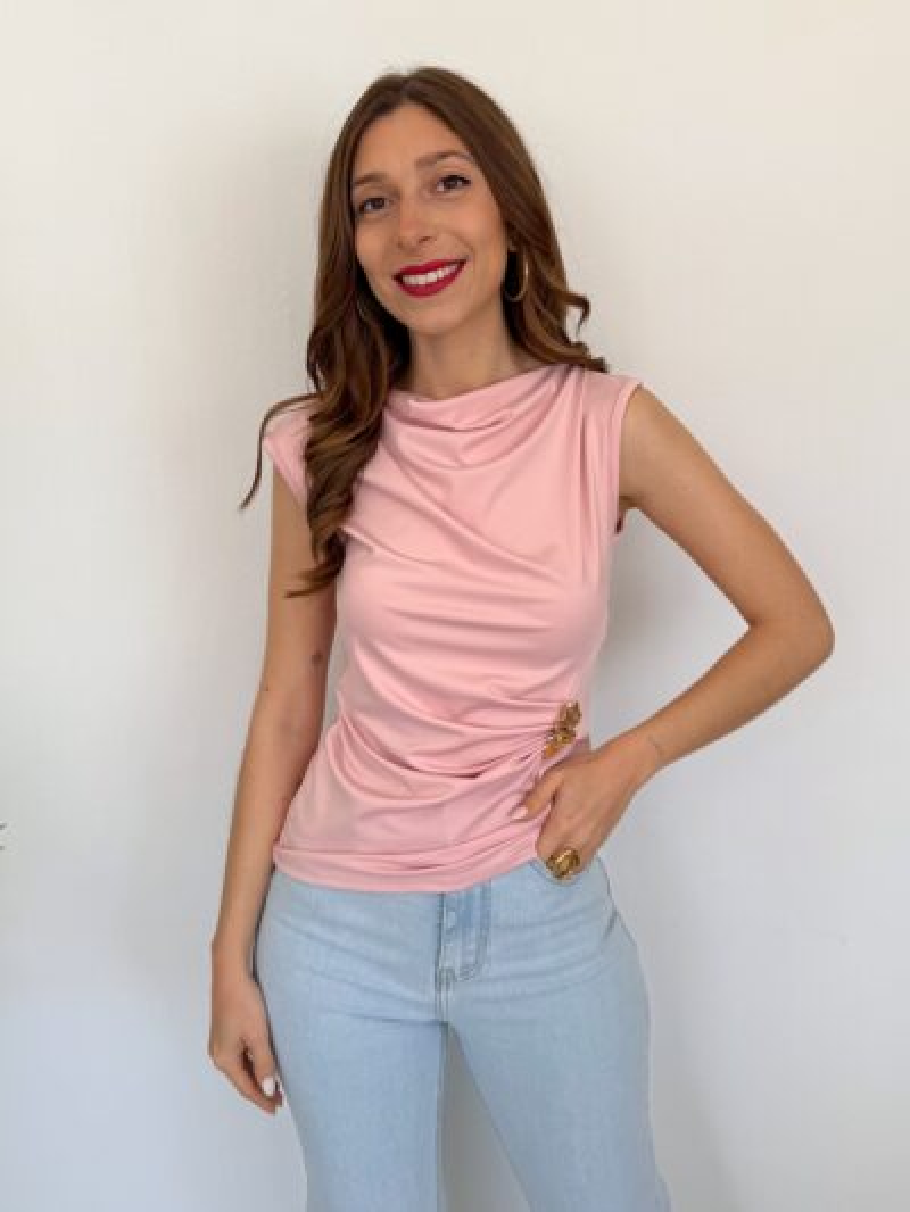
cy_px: 606
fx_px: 841
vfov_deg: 71.6
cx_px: 455
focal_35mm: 24
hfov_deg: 56.8
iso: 80
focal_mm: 6.76
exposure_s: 1/414
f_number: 1.78
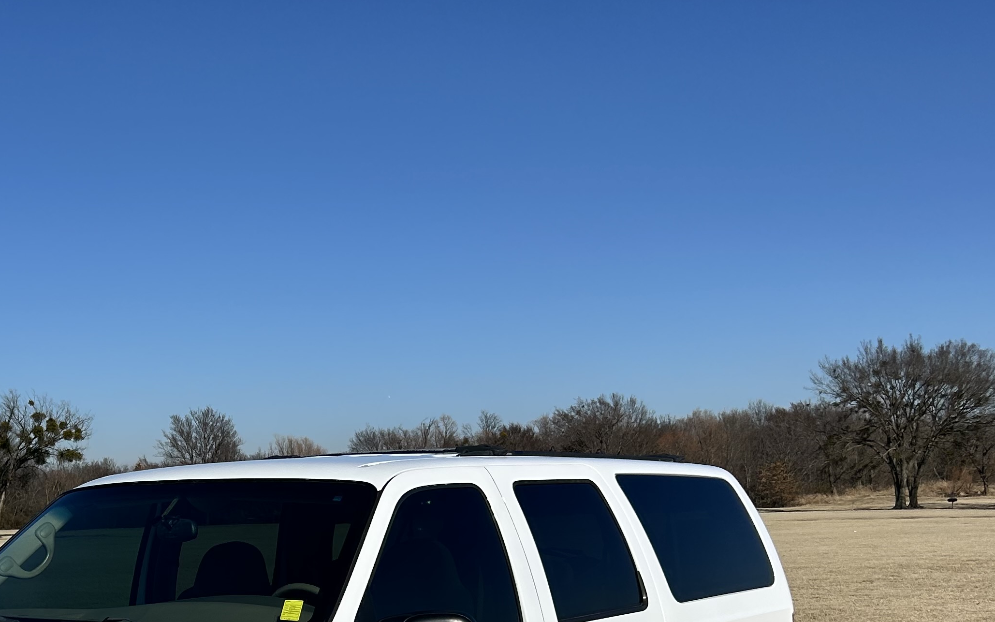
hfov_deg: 36.3
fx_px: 1464
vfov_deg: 22.7
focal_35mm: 54
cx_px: 199
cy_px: 671
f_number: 1.5
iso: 50
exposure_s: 1/9434
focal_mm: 5.7
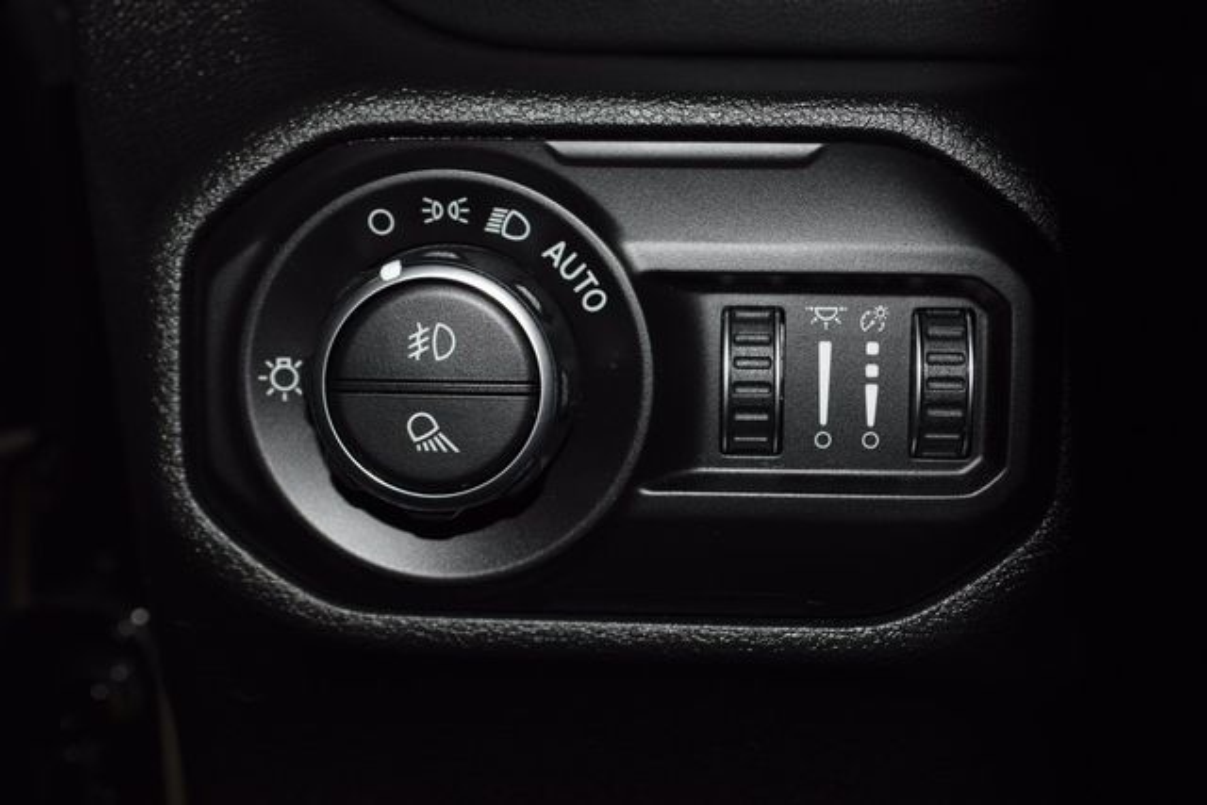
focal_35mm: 48
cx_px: 604
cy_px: 402
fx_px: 1610
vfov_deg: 28.1
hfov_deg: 41.1
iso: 100
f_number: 8
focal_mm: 32
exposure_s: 1/60
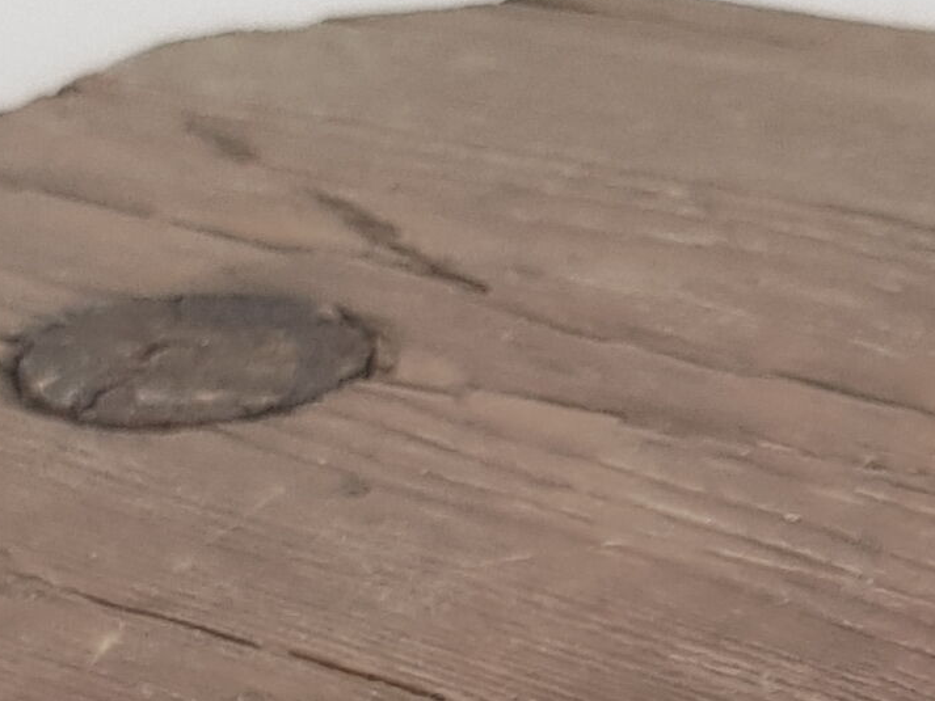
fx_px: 3971
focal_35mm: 147
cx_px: 873
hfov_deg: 13.3
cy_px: 1574
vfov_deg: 9.2
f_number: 1.7
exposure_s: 1/50
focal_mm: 4.2
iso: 50
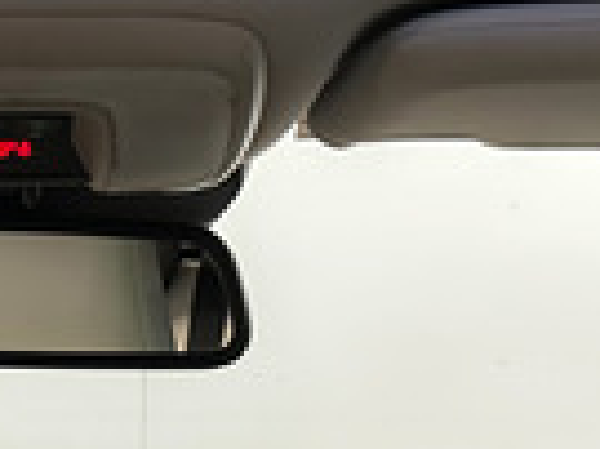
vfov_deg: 13.1
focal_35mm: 107
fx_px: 1853
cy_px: 676
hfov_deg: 17.9
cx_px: -27
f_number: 1.8
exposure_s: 1/60
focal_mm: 6.86
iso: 500
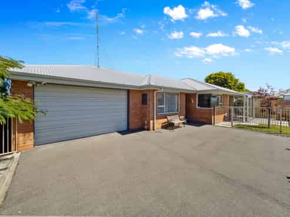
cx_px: 145
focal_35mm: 14
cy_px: 108
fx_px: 117
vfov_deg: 85.6
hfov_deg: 102.1
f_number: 5.6
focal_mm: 7
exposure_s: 1/200
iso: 200
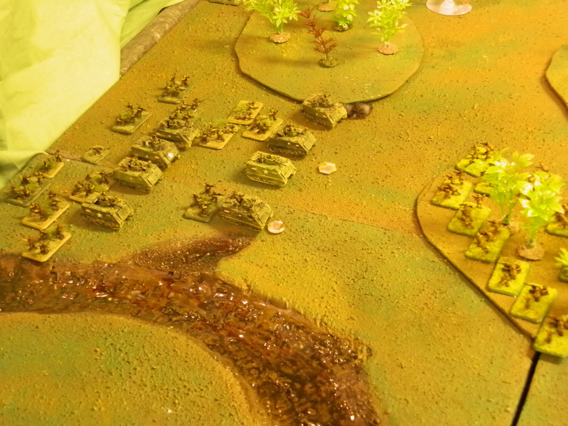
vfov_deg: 24.0
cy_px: 213
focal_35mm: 61
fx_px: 1001
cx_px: 284
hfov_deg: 31.7
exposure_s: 1/4
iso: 400
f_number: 3.7
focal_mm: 10.99
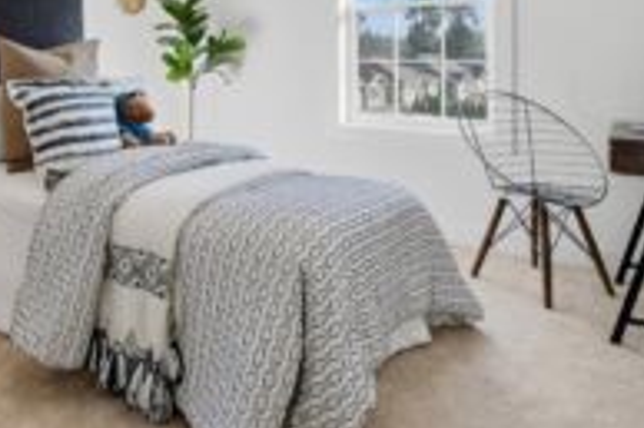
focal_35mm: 33
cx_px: 193
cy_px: 35
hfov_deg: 55.5
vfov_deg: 37.1
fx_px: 590
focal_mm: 16
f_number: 9
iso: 400
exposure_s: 1/250
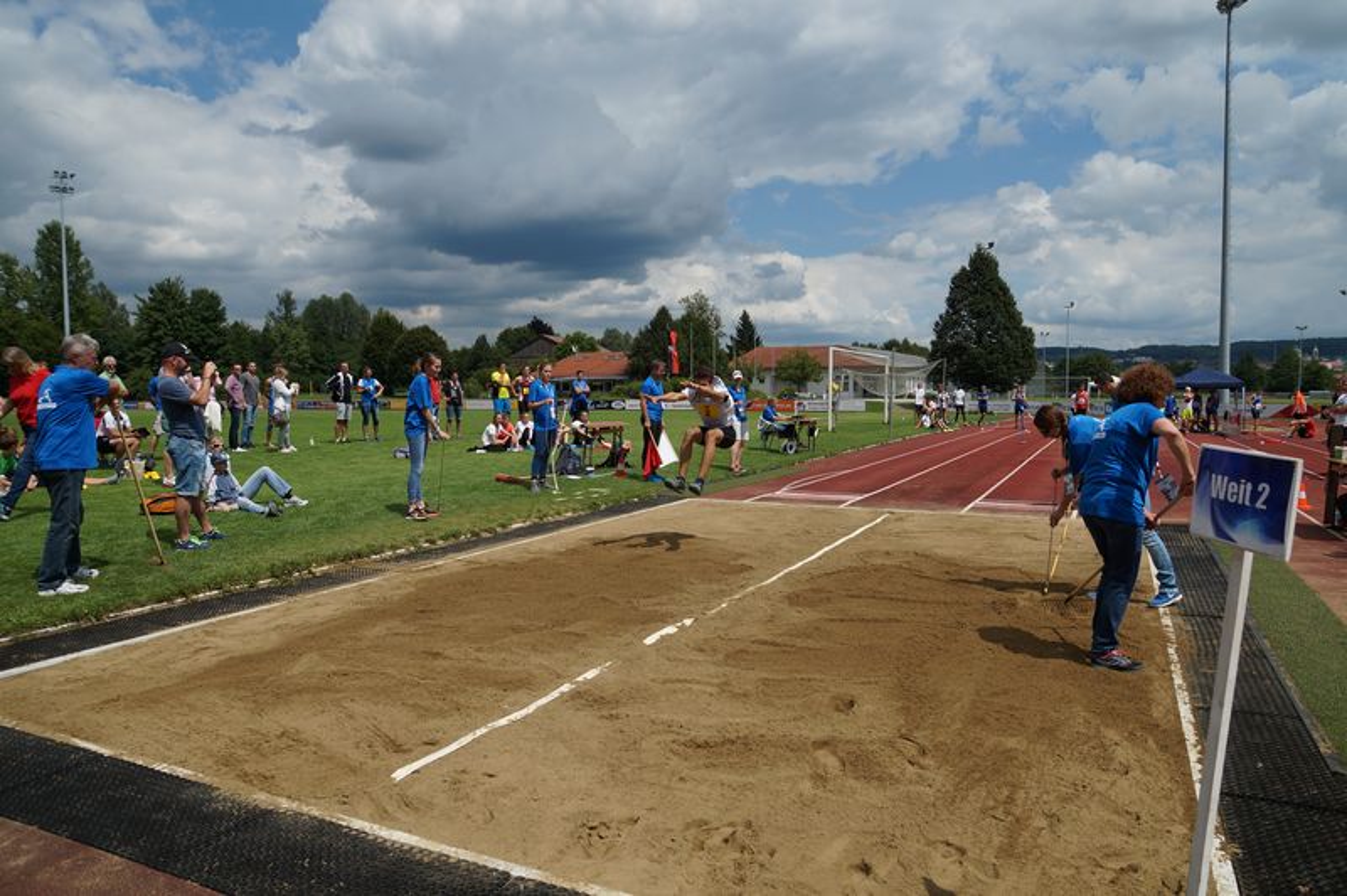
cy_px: 448
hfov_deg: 73.8
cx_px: 674
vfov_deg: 53.1
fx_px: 897
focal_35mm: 24
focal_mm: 16
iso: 125
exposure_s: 1/2000
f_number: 4
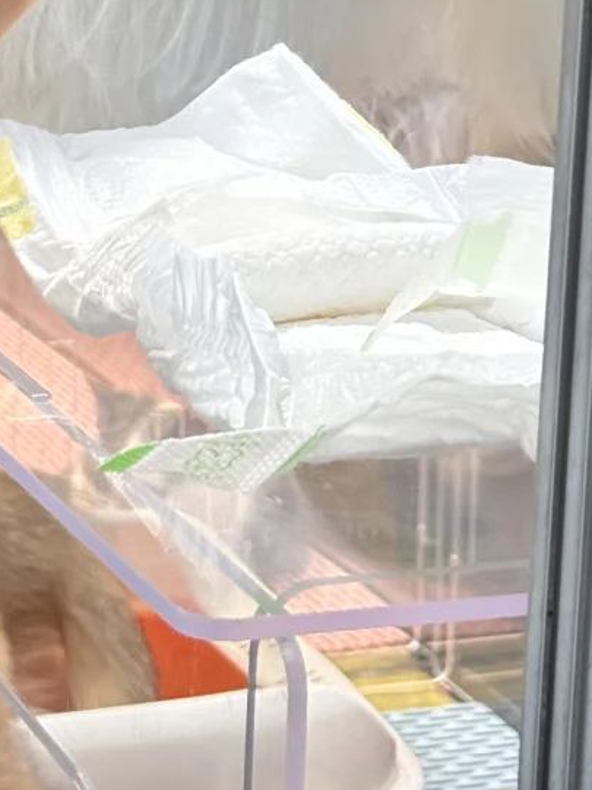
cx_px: 94
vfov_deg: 14.8
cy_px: -183
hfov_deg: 11.5
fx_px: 2919
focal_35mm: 128
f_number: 1.78
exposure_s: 1/272
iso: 80
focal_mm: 6.76
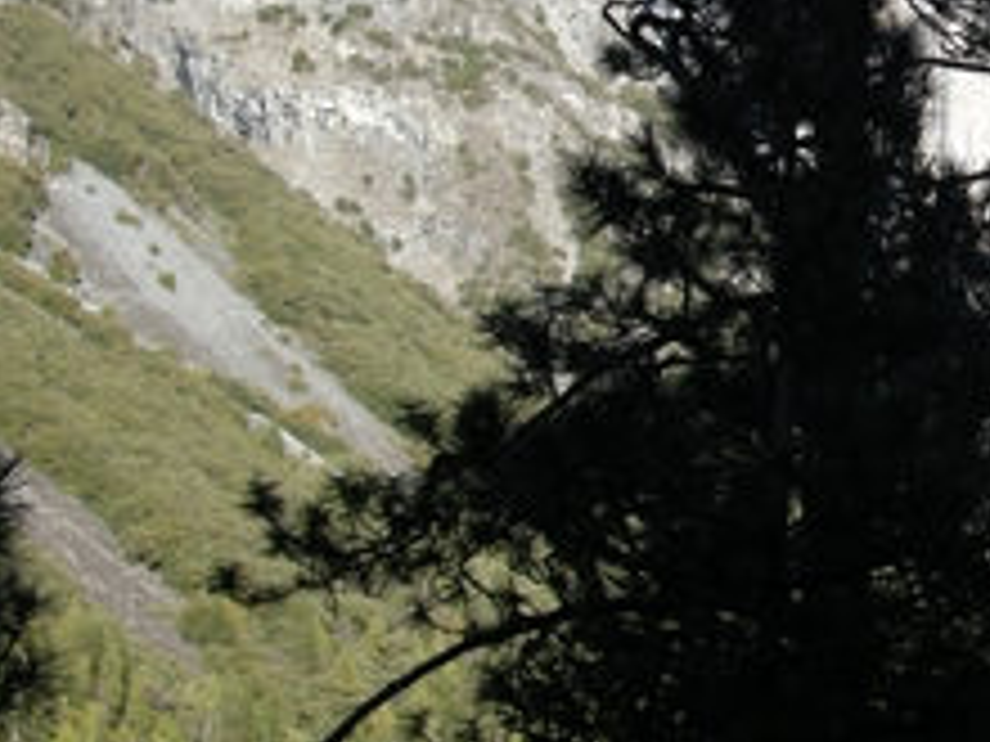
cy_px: 175
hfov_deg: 18.9
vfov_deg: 14.6
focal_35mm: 101
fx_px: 2889
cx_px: 1022
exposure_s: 1/447
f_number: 2.8
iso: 64
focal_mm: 7.9
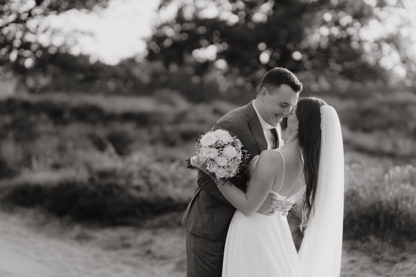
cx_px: 208
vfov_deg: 16.1
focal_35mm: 85
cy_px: 138
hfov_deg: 23.9
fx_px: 982
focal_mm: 85
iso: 100
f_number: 1.8
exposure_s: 1/800
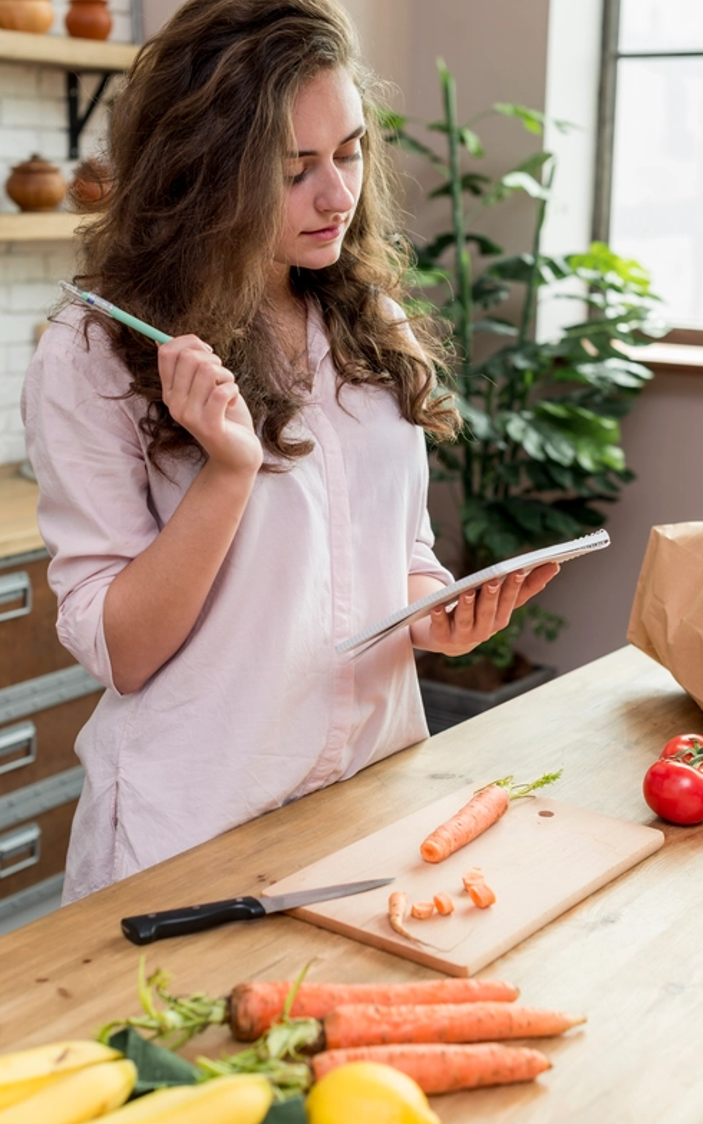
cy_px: 559
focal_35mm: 52
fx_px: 1594
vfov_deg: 38.9
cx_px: 356
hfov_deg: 24.9
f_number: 4
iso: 200
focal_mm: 50
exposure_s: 1/160
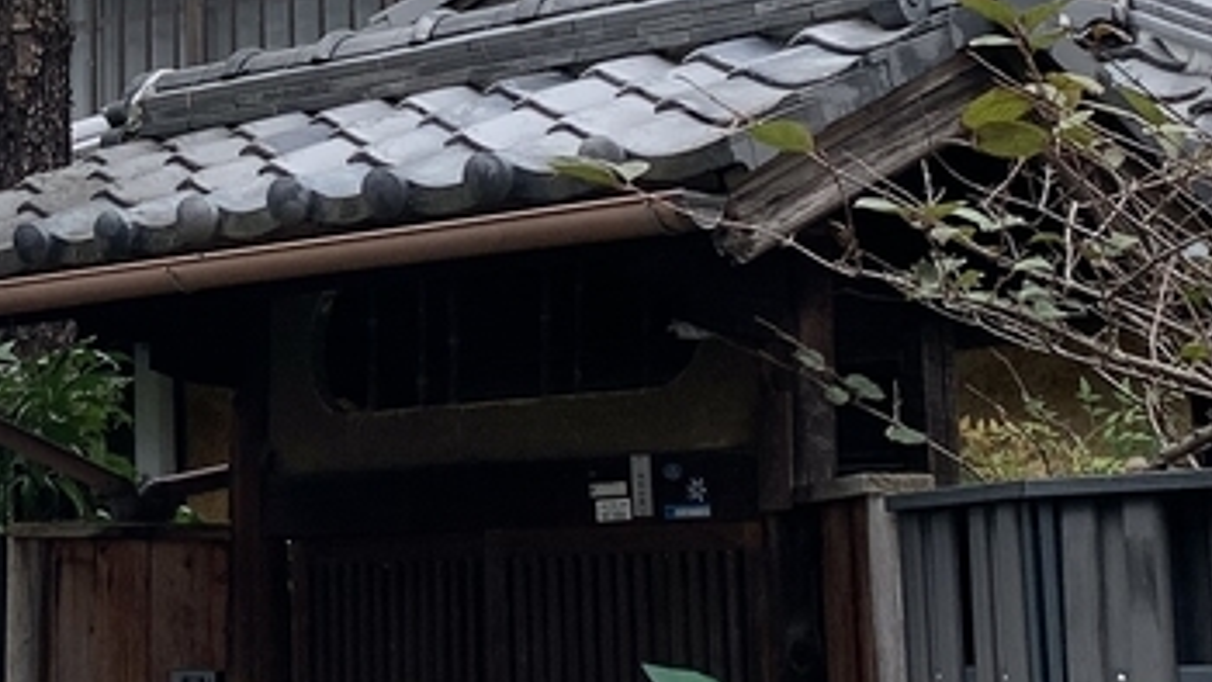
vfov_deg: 12.4
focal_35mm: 97
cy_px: 111
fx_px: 3118
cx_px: 62
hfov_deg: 21.4
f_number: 1.8
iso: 25
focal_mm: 4.25
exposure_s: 1/696
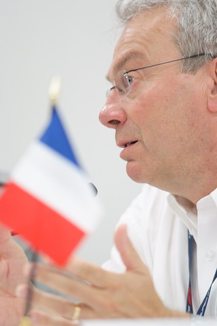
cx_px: 108
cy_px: 163
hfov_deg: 5.1
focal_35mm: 270
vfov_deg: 7.6
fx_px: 2441
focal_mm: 180
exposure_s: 1/125
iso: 800
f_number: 2.8
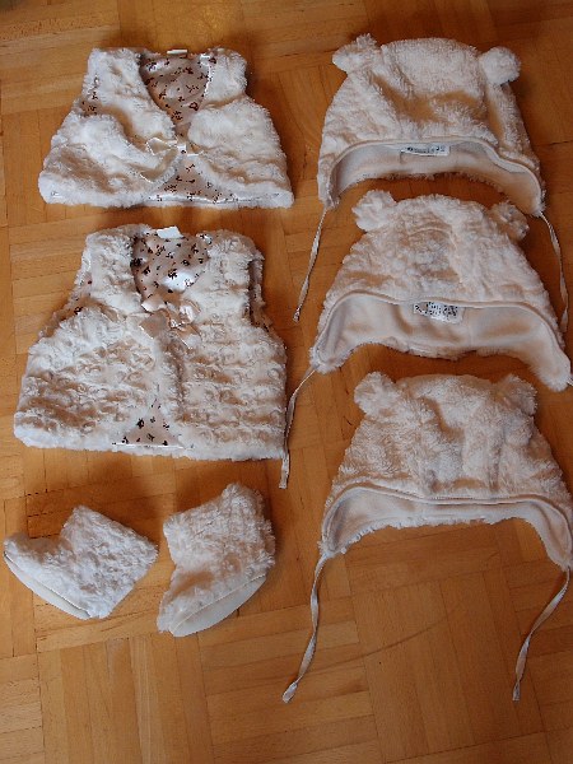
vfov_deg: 54.0
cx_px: 286
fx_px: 750
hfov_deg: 41.8
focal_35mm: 34
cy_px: 382
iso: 200
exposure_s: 1/60
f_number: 2.5
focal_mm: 7.41
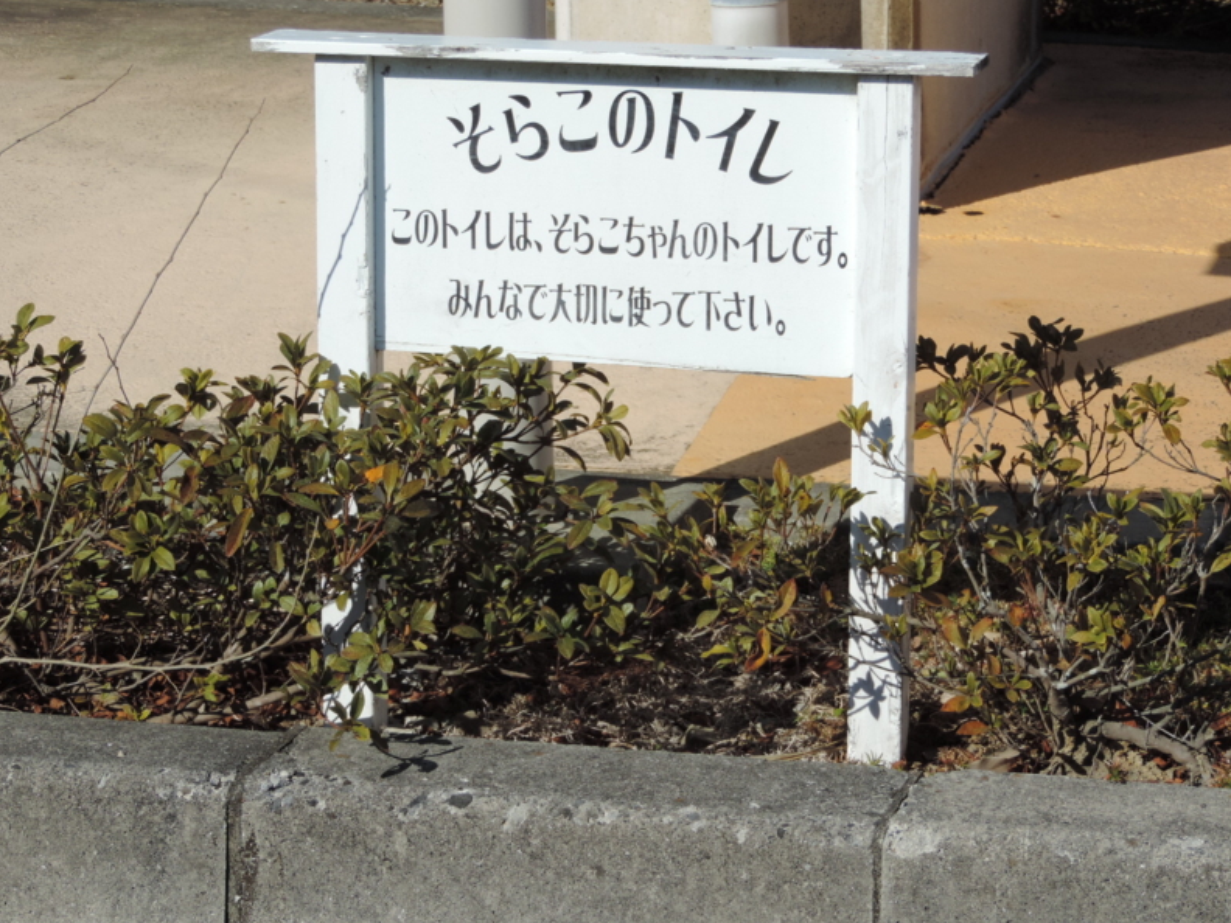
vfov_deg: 14.0
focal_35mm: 106
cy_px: 465
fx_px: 3770
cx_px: 619
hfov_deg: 18.5
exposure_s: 1/1000
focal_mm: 18.7
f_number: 4.2
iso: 80
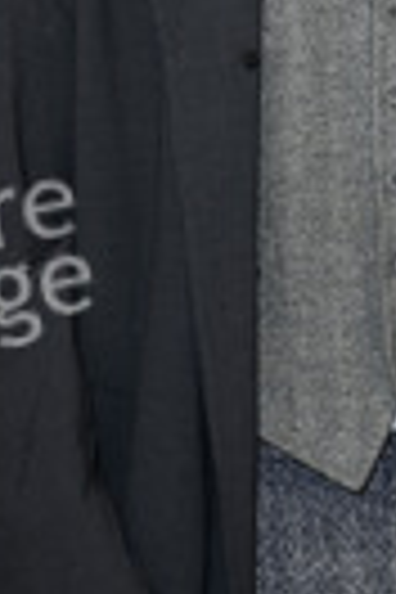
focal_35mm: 273
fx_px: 4504
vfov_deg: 7.5
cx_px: 351
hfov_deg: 5.0
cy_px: 63
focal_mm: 90
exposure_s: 1/250
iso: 400
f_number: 5.6
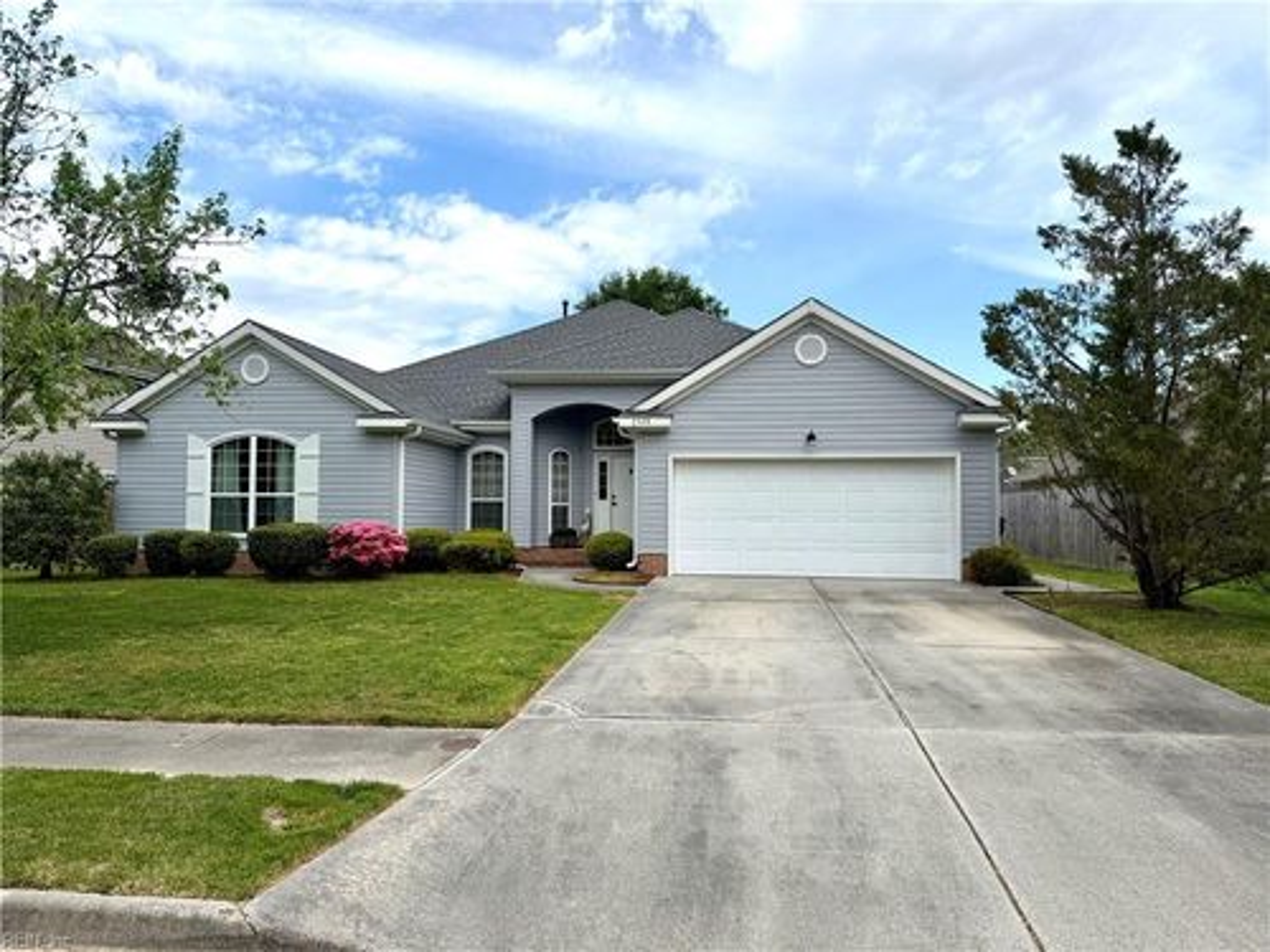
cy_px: 476
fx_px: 881
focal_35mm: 24
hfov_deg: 71.6
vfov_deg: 56.8
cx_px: 635
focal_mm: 6.76
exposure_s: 1/4673
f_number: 1.78
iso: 80
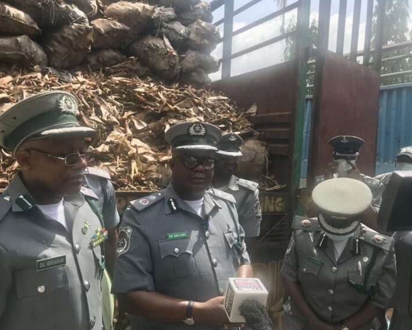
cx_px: 204
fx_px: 366
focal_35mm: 30
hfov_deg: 58.8
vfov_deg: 48.5
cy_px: 164
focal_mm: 3.99
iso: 20
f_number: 1.8
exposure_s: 1/1153
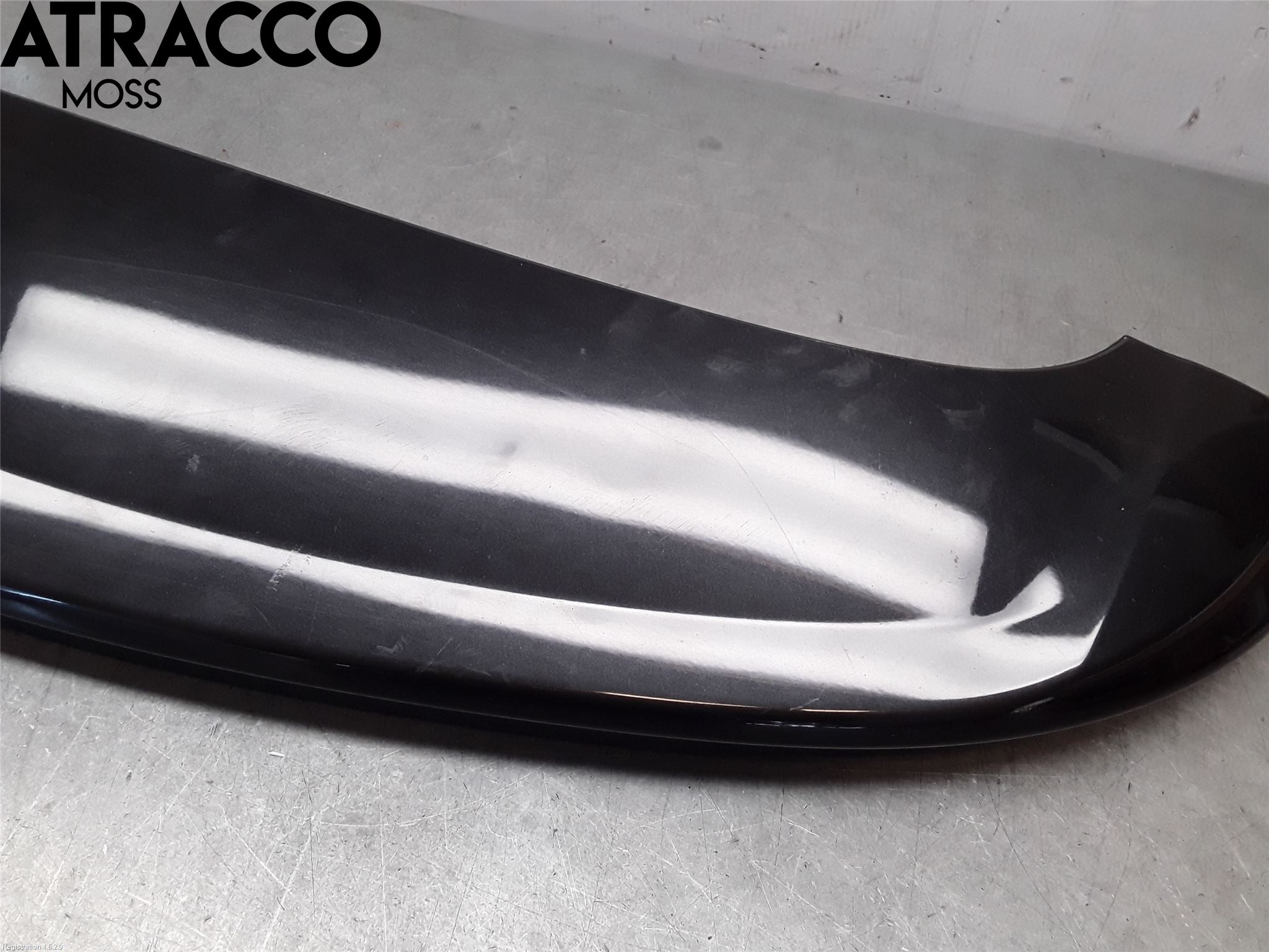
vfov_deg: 49.7
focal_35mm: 28
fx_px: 1026
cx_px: 634
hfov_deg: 63.4
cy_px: 476
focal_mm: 2.91
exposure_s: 1/147
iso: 100
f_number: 1.9
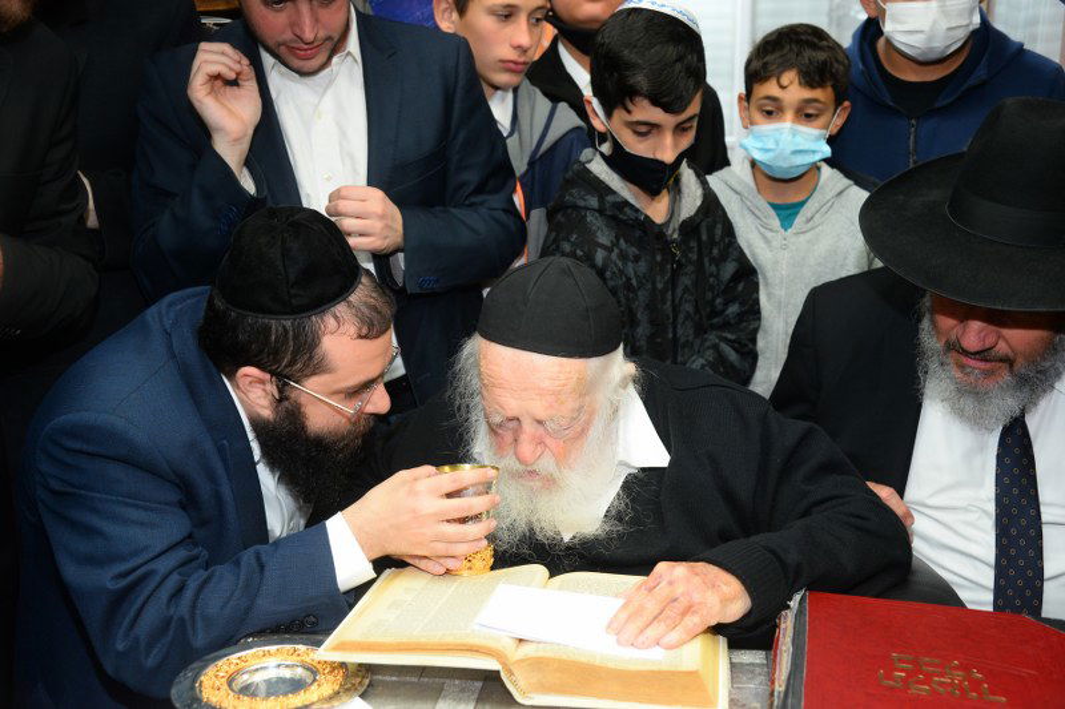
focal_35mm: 44
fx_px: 1301
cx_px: 532
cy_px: 354
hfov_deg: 44.5
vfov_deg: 30.5
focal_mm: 44
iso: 1250
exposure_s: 1/100
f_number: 5
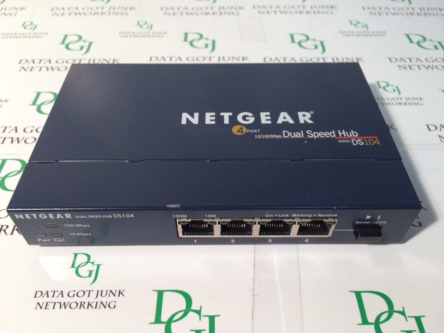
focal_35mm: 29
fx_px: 372
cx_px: 222
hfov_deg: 61.7
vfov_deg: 48.2
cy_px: 166
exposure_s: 1/60
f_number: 2.2
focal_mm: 4.15
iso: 40
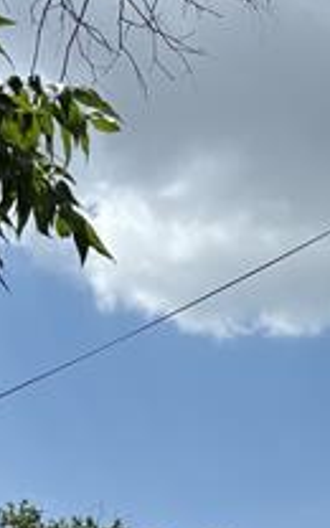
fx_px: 1353
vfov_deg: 19.0
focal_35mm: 94
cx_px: 300
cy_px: 825
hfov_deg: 13.8
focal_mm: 6.76
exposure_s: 1/6711
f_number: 1.78
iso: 80
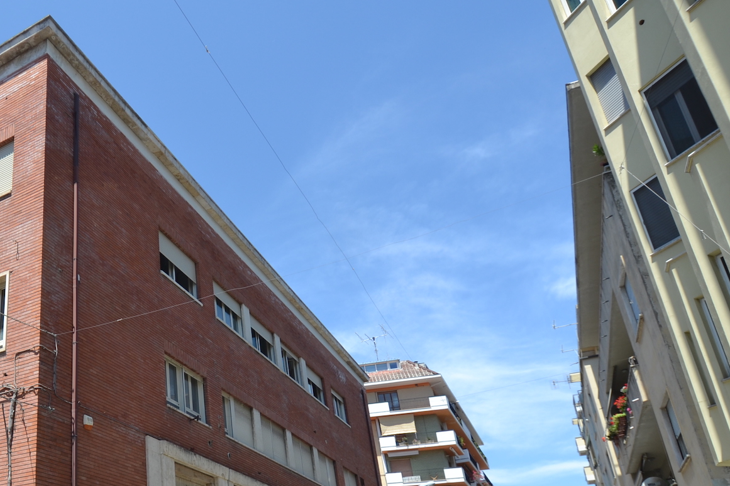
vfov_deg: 41.2
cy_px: 361
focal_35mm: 31
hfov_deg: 55.2
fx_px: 629
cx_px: 126
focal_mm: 12
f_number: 7.1
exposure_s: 1/200
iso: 100
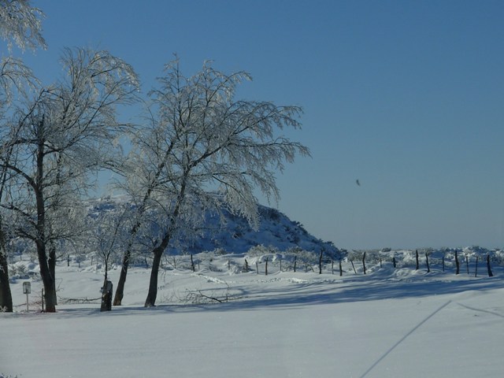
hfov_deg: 16.1
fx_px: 1776
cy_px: 189
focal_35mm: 122
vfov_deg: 12.1
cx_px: 252
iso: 50
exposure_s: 1/966
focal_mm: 20.2
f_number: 7.3
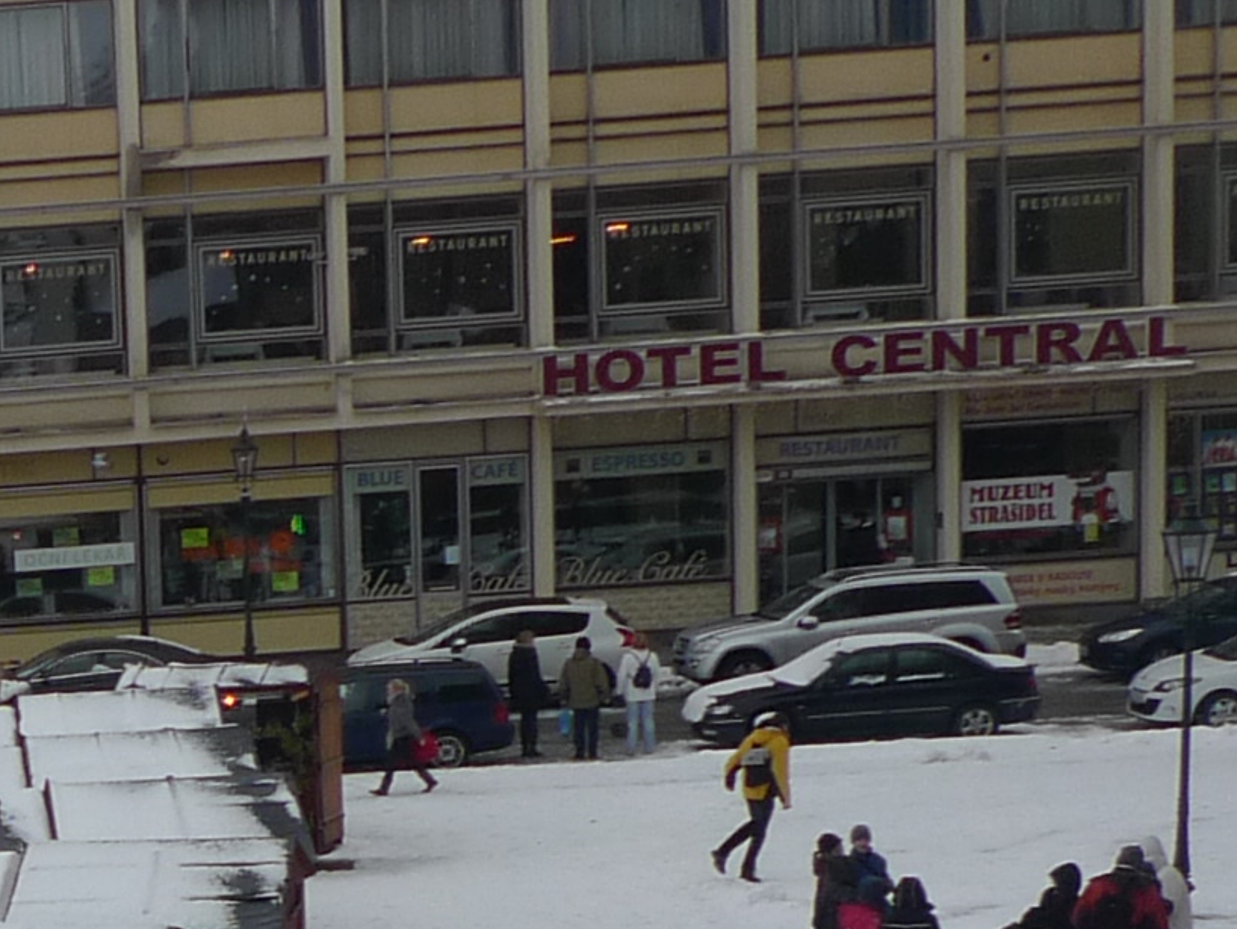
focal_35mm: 107
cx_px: -643
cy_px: 1127
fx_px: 3825
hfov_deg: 16.6
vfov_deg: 13.4
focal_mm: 5.1
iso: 80
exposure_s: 1/400
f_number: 2.8
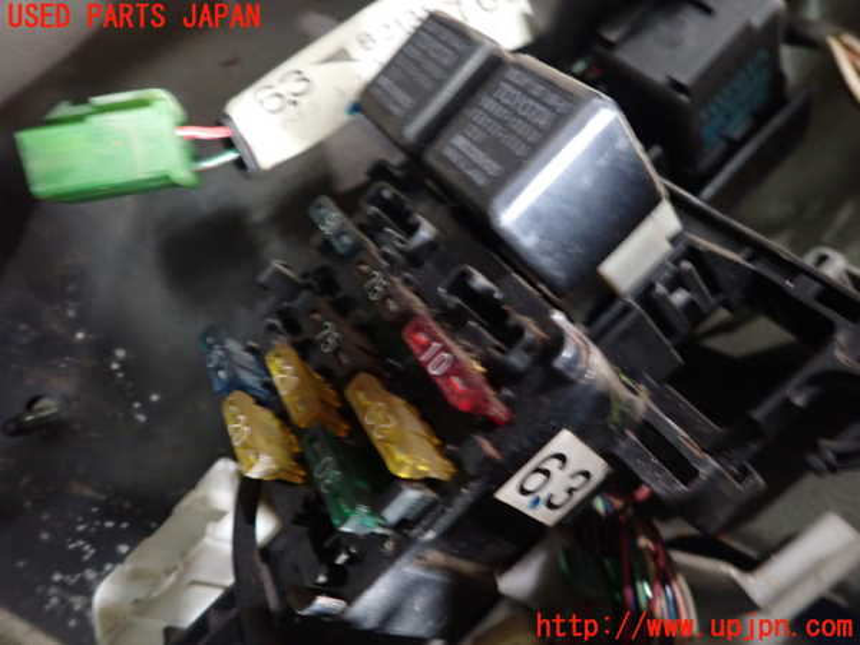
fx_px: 621
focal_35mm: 25
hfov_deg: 69.4
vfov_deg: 54.9
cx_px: 430
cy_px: 322
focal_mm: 4.5
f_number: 2
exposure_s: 1/13
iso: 800
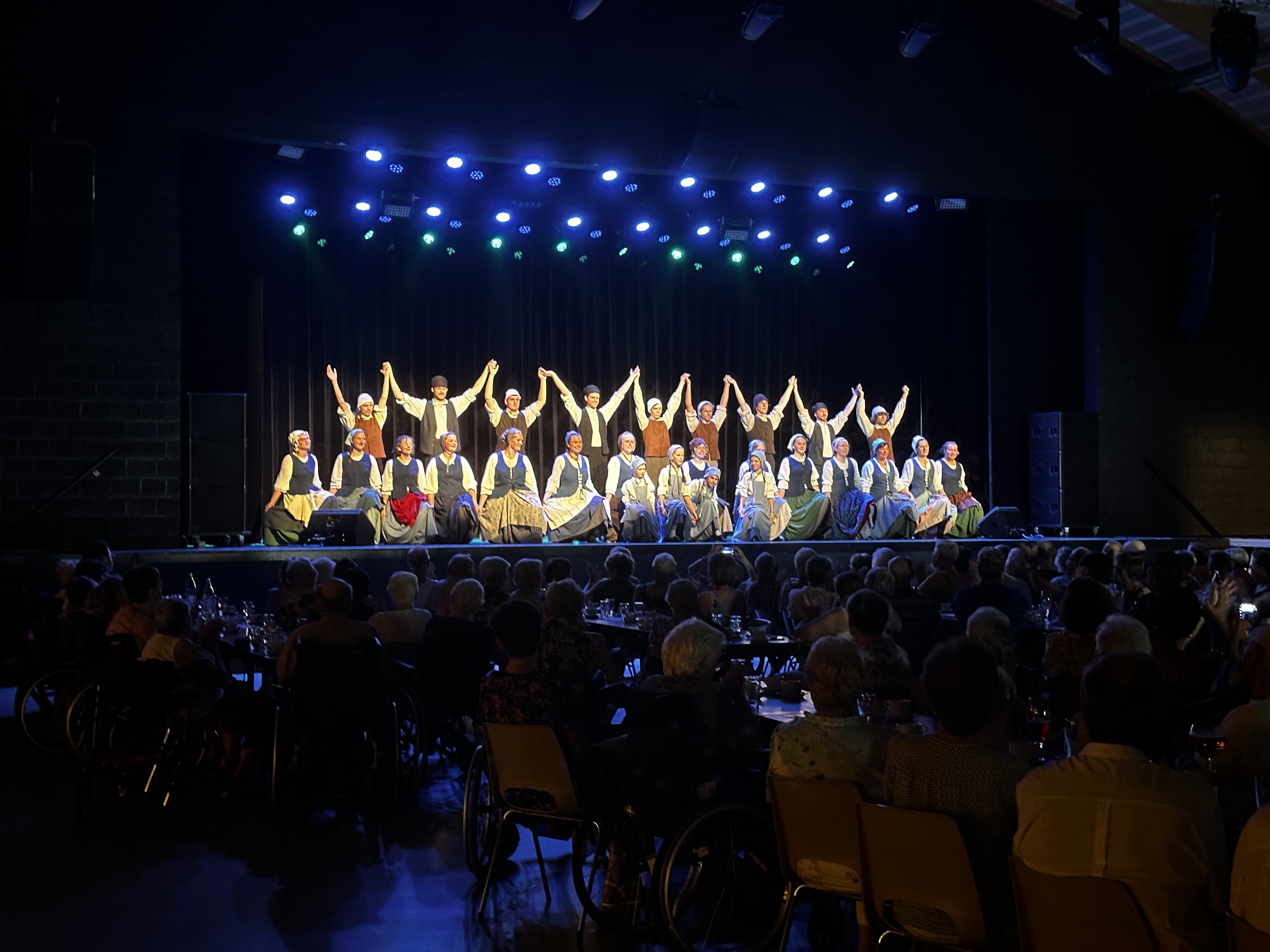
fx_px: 1761
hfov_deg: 39.7
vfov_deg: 30.3
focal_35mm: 48
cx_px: 635
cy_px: 476
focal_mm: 6.86
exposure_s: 1/21
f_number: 1.78
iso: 640
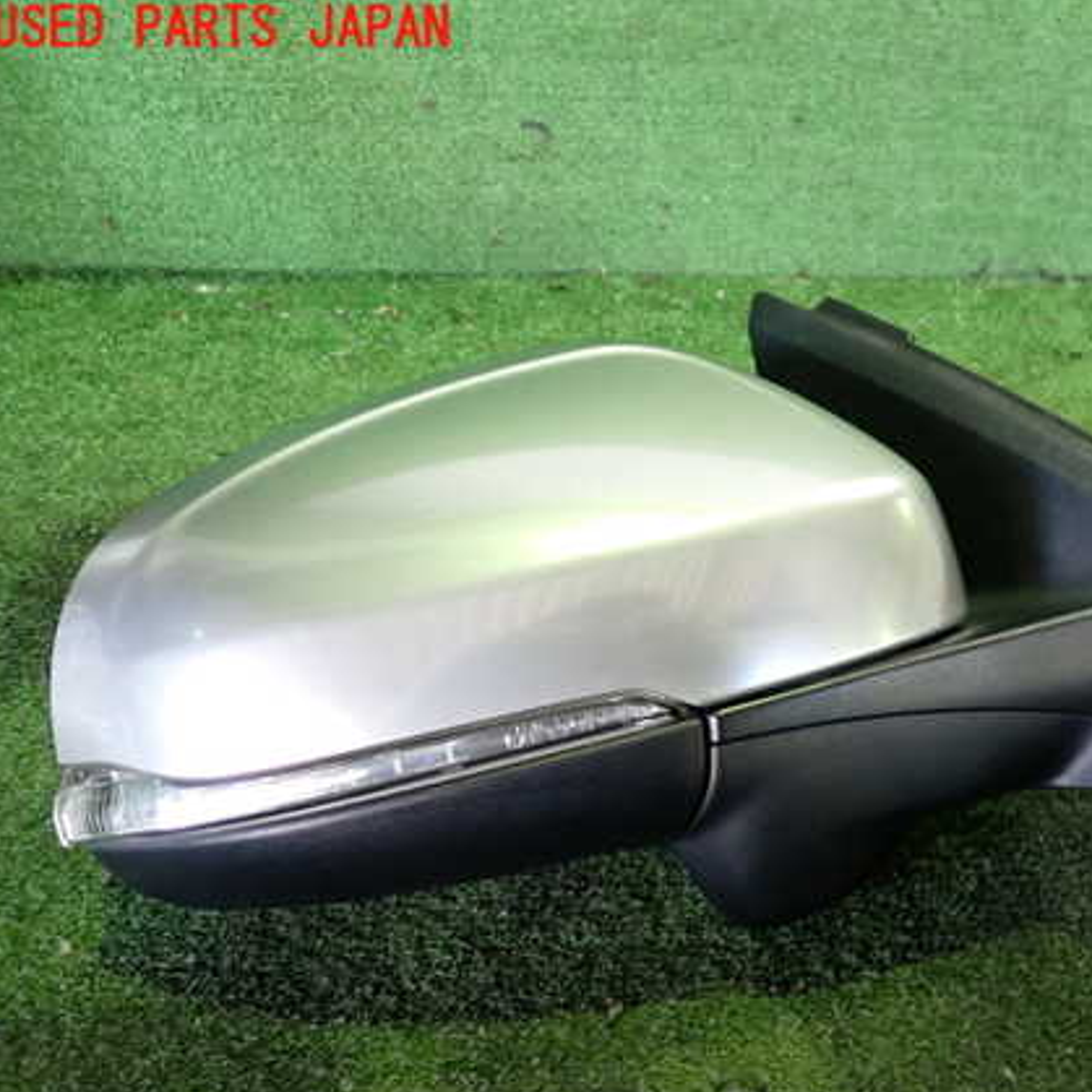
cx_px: 758
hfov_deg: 43.0
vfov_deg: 43.8
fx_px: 1356
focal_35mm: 38
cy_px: 584
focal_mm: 5.4
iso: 500
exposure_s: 1/30
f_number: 2.3
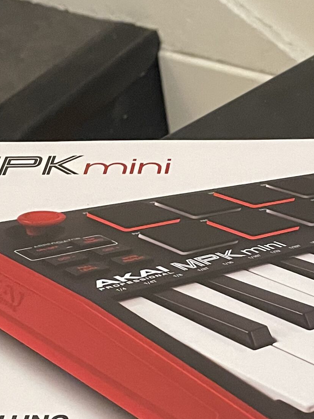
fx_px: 1148
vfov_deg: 20.6
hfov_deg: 15.3
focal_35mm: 95
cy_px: 289
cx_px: 309
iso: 500
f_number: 1.6
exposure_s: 1/50
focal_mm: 4.2
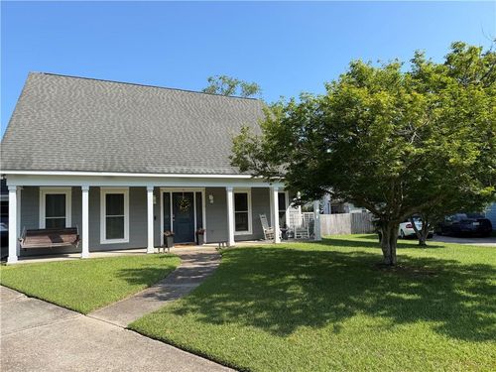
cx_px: 248
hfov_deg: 71.6
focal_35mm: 24
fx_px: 344
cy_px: 186
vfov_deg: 56.8
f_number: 1.78
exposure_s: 1/2801
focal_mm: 6.76
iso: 80
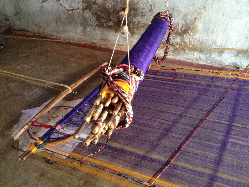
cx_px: 124
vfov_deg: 40.7
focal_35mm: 35
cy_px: 94
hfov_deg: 52.6
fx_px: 252
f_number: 2.4
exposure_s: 1/15
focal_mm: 4.28
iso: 500
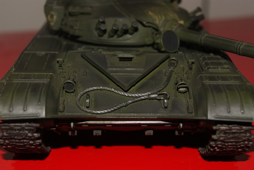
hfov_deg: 27.0
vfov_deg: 18.2
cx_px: 127
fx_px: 530
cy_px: 85
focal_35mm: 75
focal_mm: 50
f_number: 8
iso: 400
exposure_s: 1/80
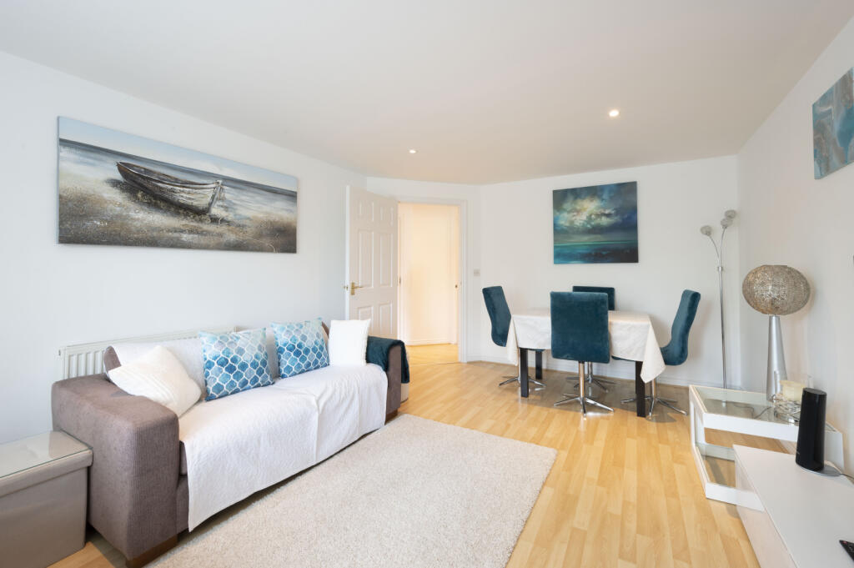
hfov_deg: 104.3
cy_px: 284
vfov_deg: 81.1
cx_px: 427
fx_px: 332
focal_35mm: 14
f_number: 16
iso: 200
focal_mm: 14
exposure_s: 1
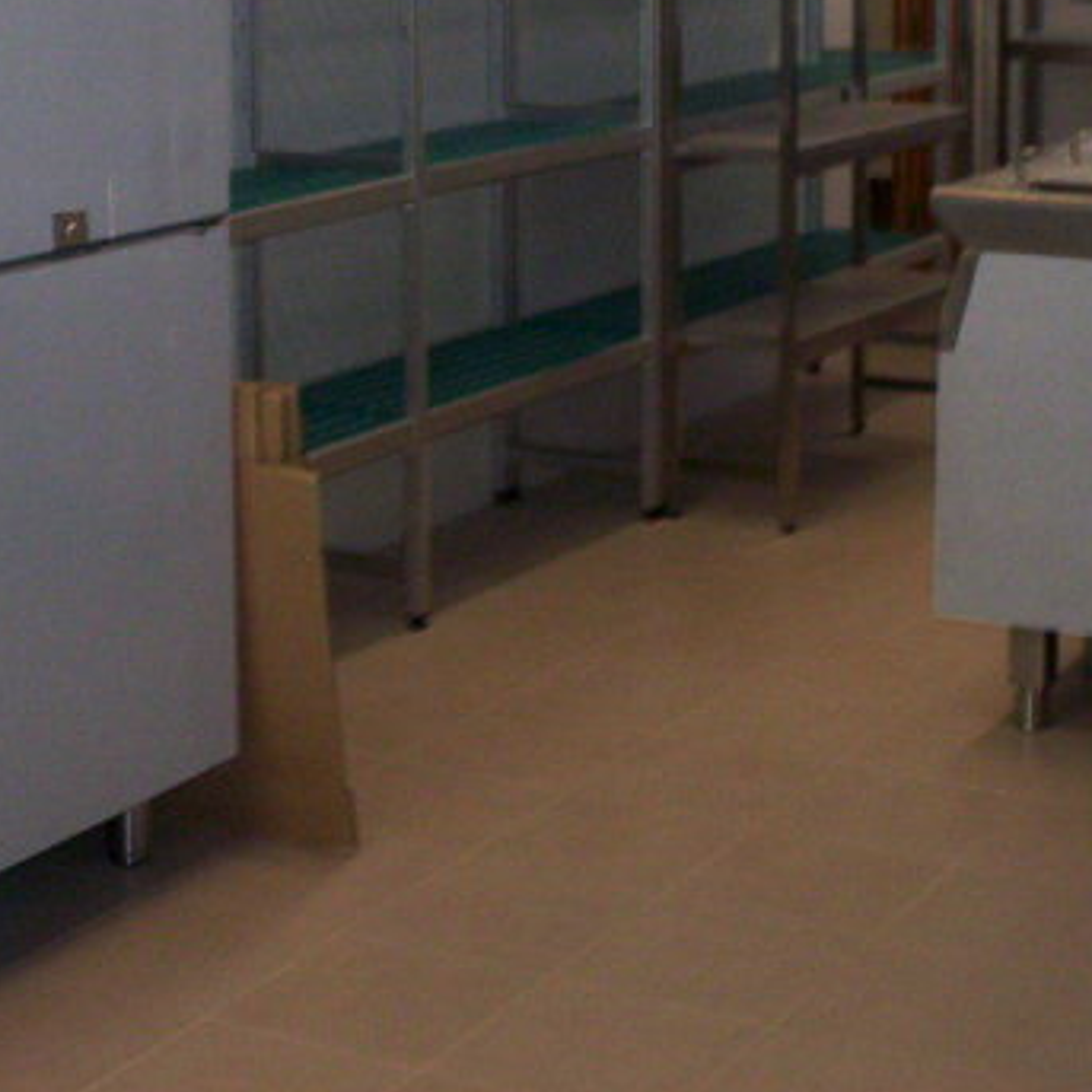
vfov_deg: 21.2
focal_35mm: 80
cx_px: 560
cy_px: 115
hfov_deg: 21.7
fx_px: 2855
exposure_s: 1/60
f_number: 4.5
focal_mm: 4.99
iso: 140
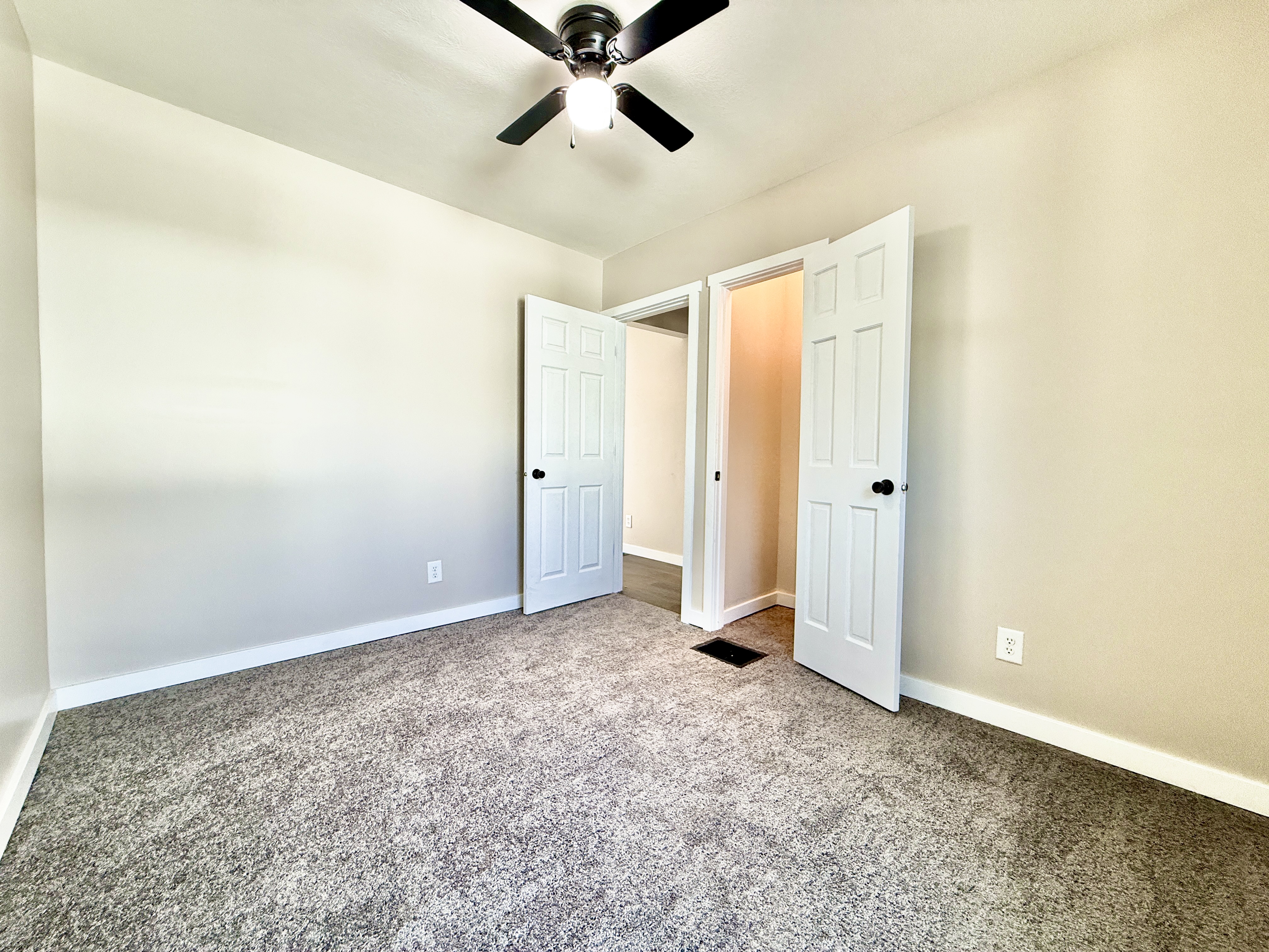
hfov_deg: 102.1
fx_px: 513
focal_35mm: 14
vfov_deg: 85.7
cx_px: 634
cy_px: 476
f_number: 2.2
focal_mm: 2.22
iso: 200
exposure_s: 1/120
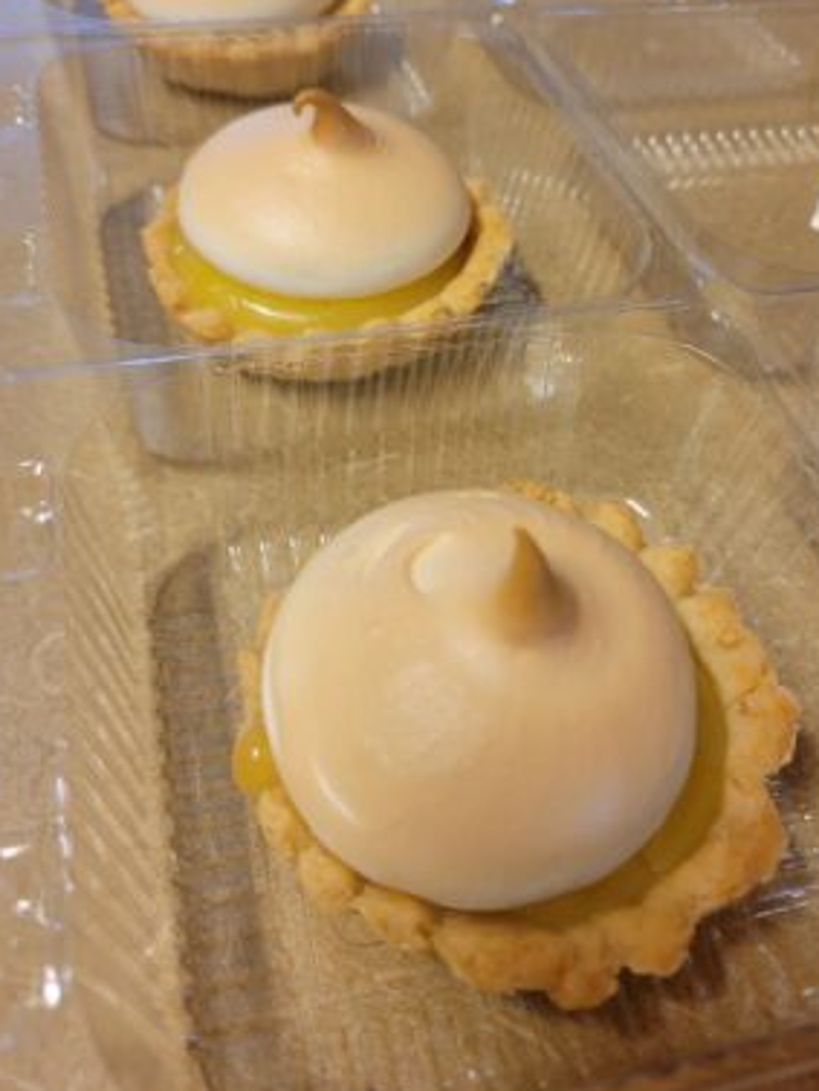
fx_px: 1009
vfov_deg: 56.5
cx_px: 428
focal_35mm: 32
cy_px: 454
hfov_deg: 44.2
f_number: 1.8
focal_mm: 5.4
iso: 200
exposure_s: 1/46
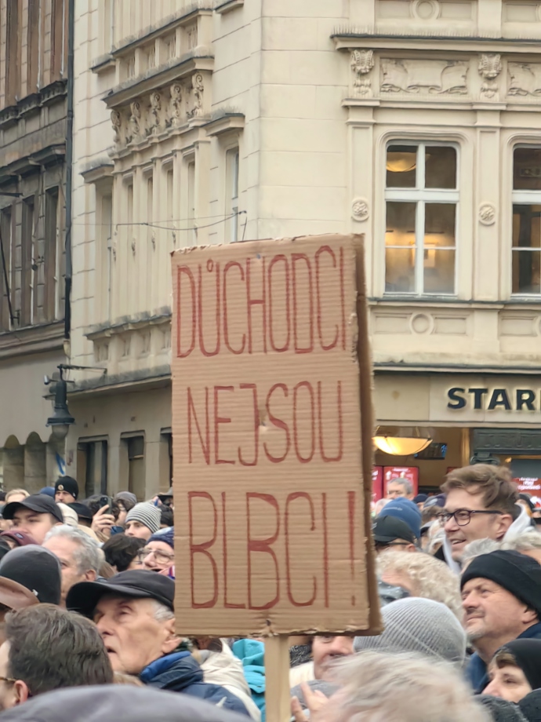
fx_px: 5626
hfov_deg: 5.5
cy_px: 361
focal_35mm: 270
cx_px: 270
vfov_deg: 7.3
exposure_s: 1/33.3
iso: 400
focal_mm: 16.85
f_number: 3.5
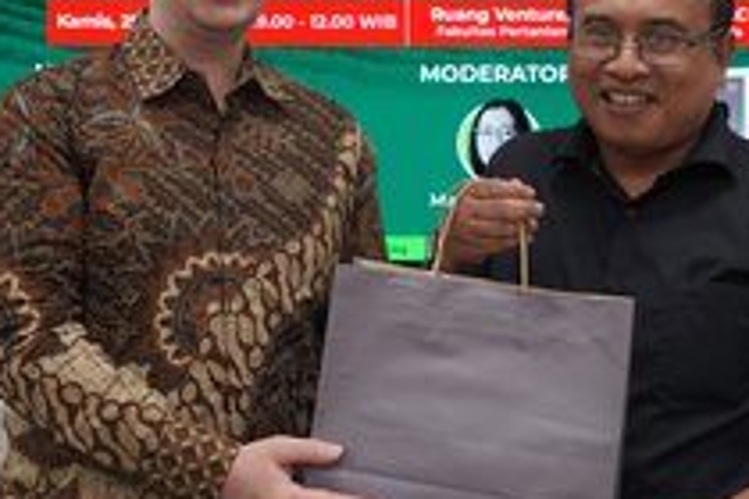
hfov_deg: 27.7
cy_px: 93
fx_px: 1519
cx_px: 364
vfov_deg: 18.5
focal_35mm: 73
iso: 800
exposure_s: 1/100
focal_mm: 37
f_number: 4.5
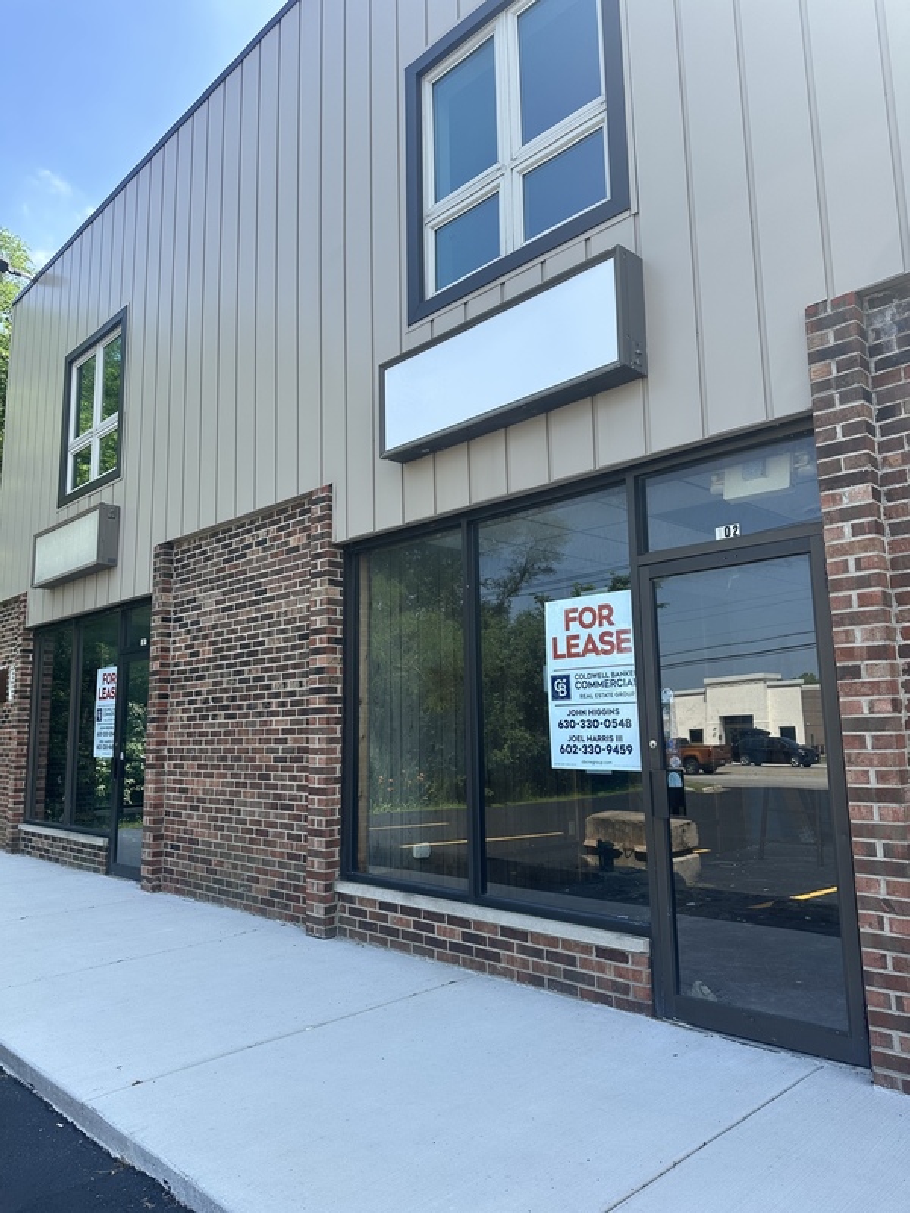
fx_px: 841
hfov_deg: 56.8
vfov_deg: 71.6
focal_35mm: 24
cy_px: 606
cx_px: 455
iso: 80
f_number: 1.78
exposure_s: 1/1131
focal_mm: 6.86
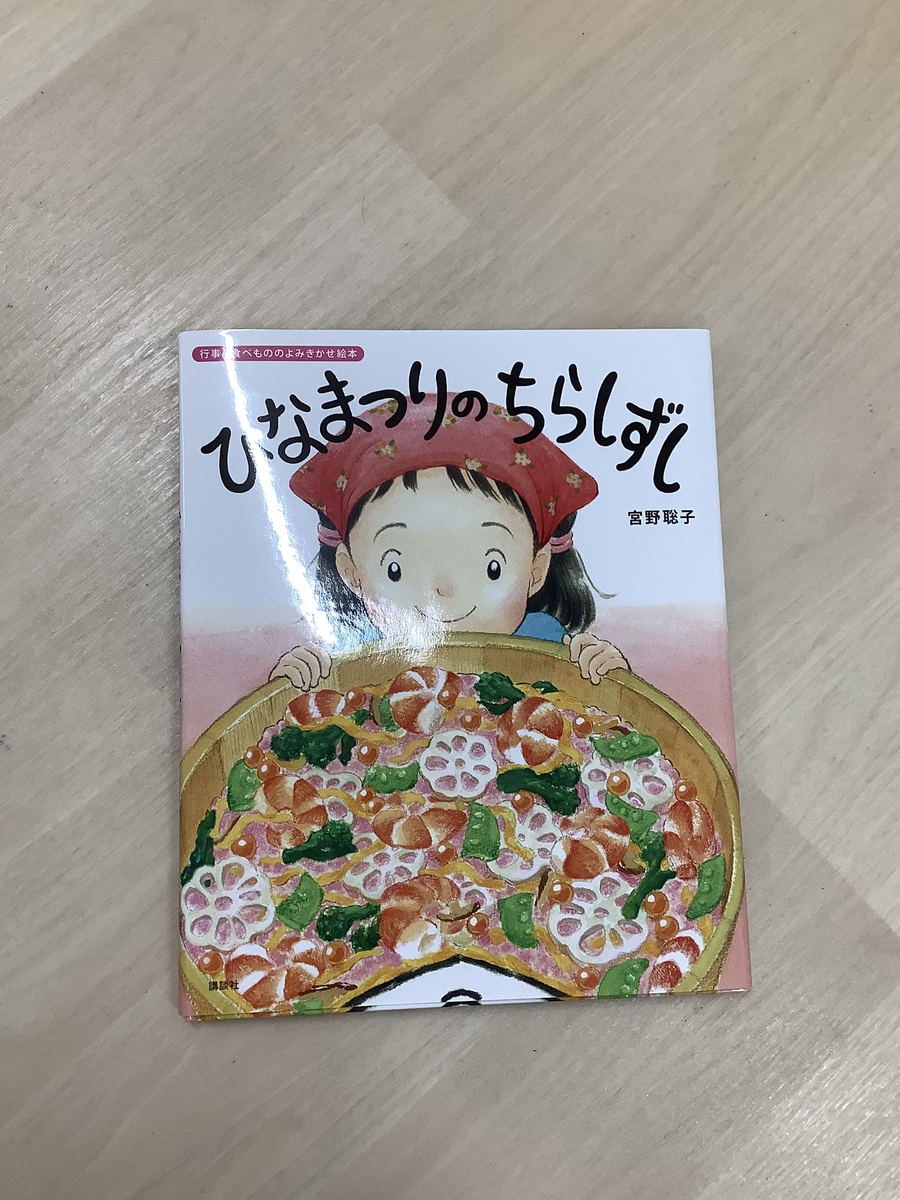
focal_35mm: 33
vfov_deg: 55.3
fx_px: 1144
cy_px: 635
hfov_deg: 43.0
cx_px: 454
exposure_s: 1/60
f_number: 2.4
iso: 50
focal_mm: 3.3
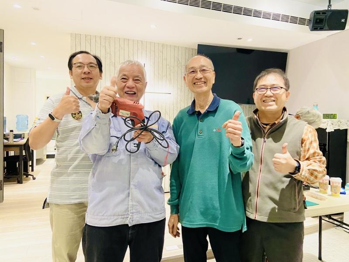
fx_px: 262
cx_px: 174
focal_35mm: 26
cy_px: 131
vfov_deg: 53.1
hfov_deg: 67.3
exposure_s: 1/60
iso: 320
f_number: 1.8
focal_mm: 4.25
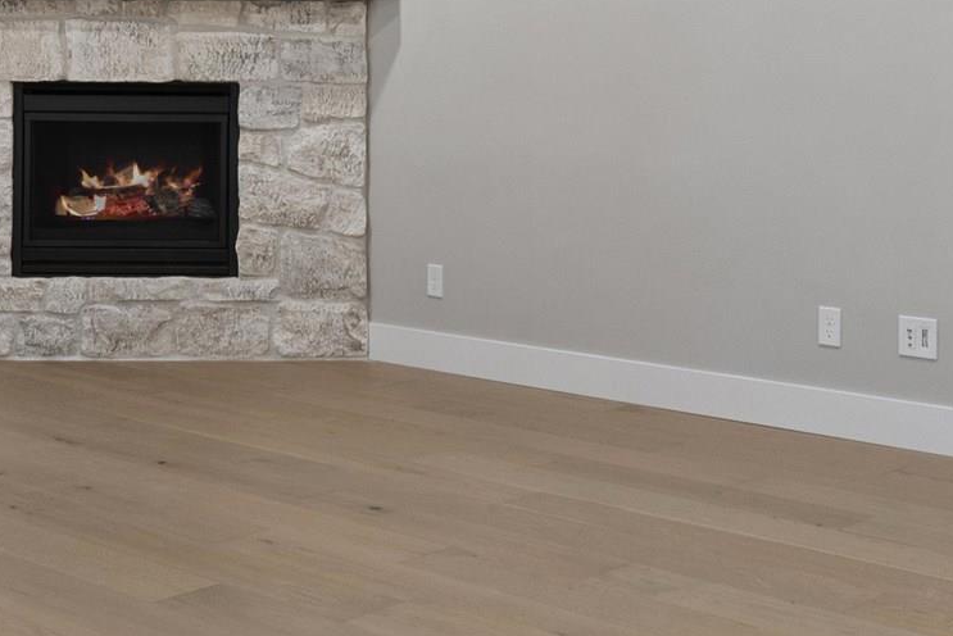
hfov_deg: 32.2
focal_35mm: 62
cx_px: 363
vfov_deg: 21.3
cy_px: 33
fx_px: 1642
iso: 320
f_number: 6.3
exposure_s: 1/2.5
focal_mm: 15
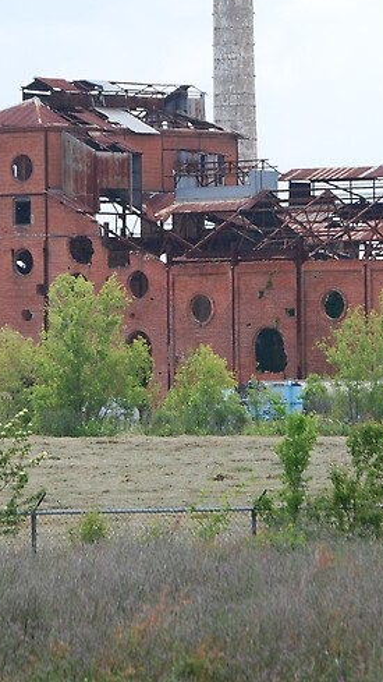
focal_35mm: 338
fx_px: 6105
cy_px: 222
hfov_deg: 3.6
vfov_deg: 6.4
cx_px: 206
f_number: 5.6
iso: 140
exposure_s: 1/500
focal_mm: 105
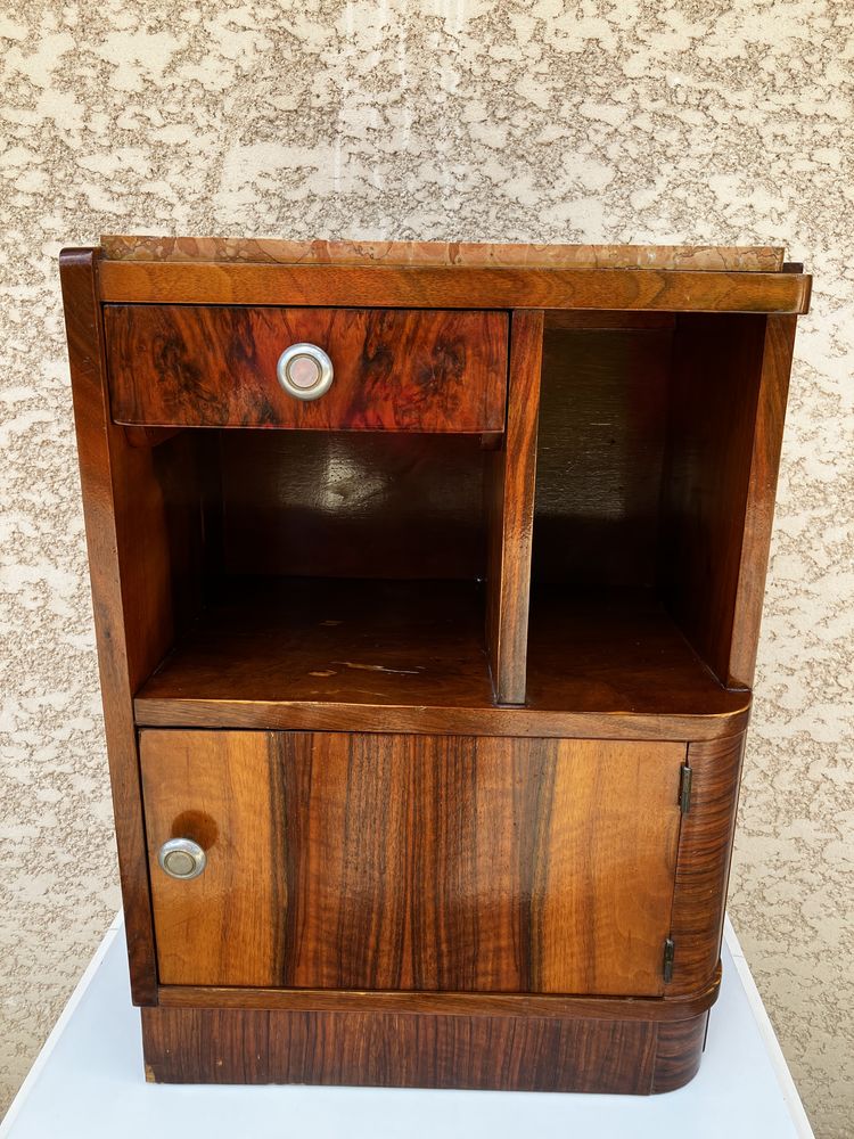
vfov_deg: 63.4
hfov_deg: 49.7
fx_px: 921
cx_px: 427
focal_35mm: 28
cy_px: 570
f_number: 1.8
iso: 25
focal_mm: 3.99
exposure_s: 1/264
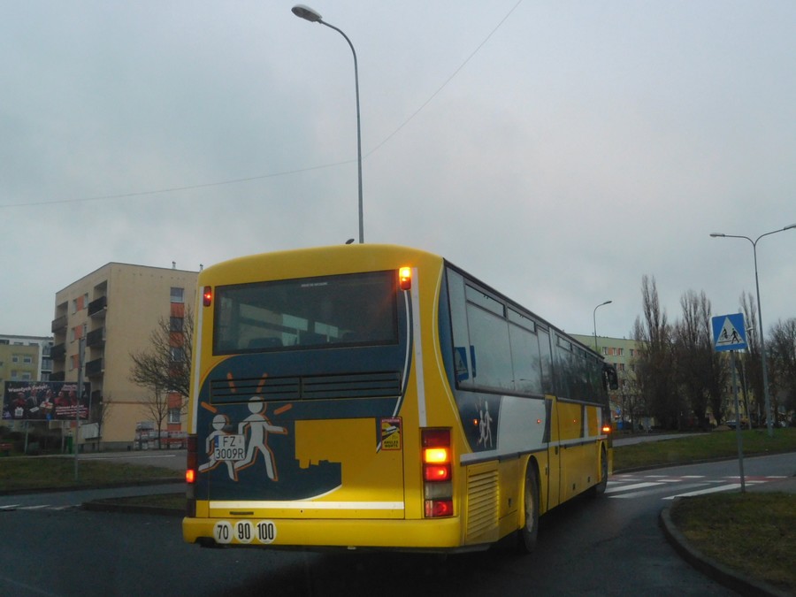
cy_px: 298
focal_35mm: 35
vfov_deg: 40.7
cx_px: 398
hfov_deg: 52.6
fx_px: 805
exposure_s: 1/100
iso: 400
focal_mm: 6.2
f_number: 3.8
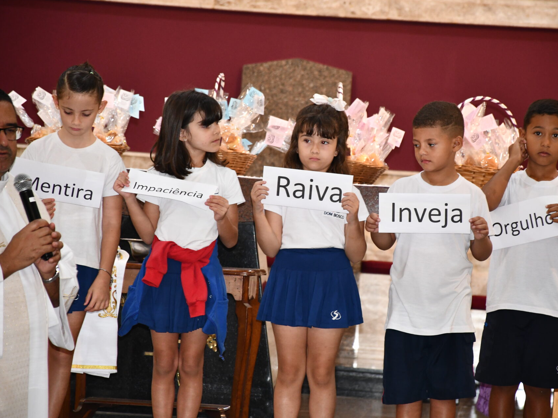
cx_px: 313
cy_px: 209
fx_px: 3675
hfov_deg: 8.7
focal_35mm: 228
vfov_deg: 6.5
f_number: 5.6
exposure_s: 1/60
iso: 2000
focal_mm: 140
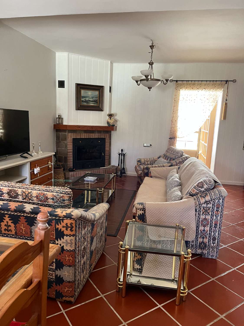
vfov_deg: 67.3
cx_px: 122
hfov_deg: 53.1
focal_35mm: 26
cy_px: 163
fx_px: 244
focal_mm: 5.1
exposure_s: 1/60
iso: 400
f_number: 1.6
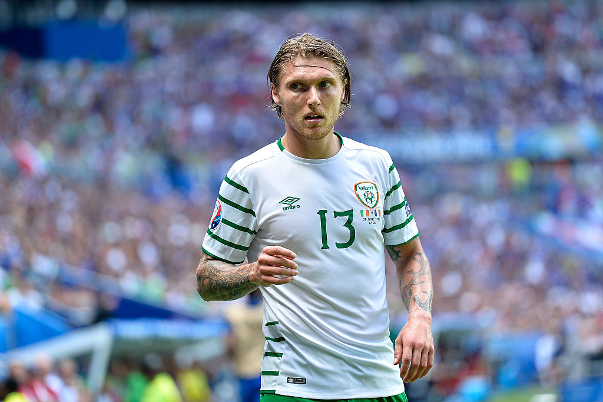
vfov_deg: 6.9
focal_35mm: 200
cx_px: 302
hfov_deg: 10.3
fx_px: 3349
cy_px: 201
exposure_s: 1/800
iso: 400
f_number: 3.2
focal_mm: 200
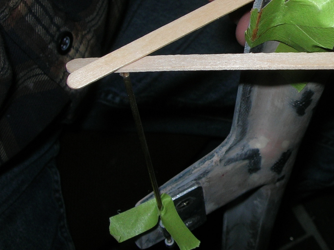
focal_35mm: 76
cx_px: 320
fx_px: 733
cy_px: 47
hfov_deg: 24.7
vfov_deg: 19.2
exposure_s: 1/60.1
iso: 64
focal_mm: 7.8
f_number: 4.8
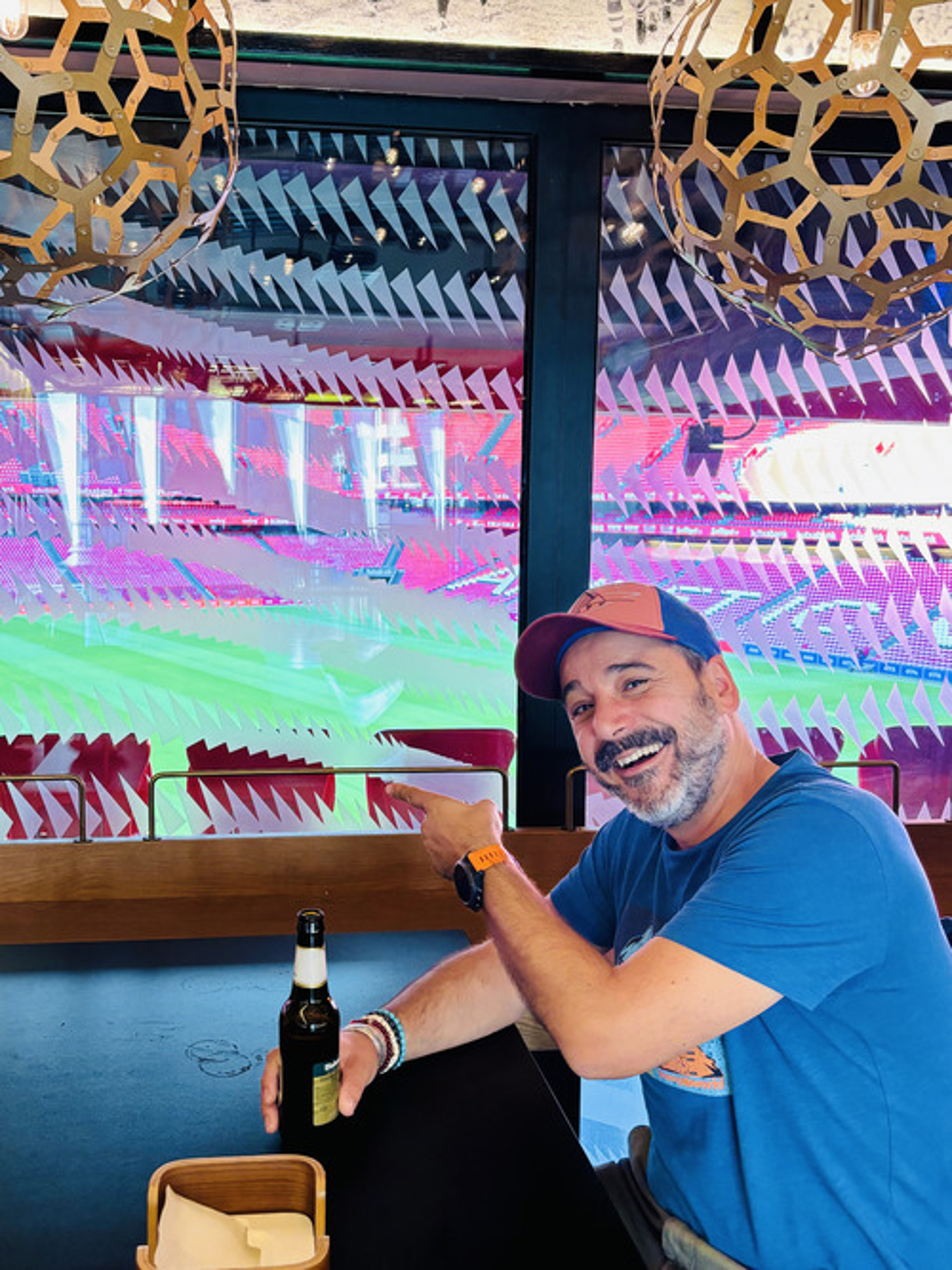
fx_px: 954
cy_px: 635
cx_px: 476
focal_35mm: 26
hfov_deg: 53.0
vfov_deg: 67.3
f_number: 1.6
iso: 160
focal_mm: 5.96
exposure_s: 1/50
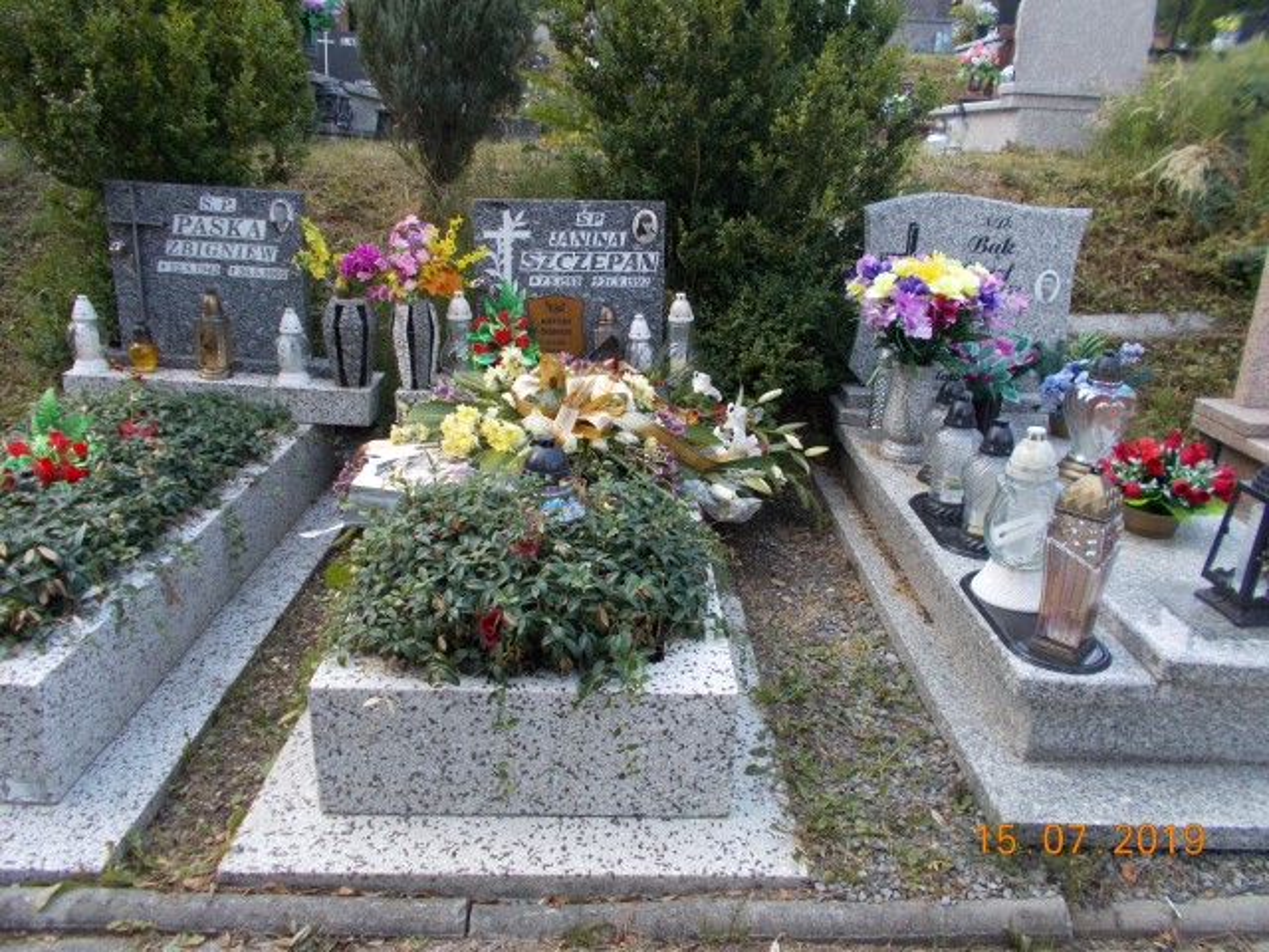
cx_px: 634
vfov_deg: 53.1
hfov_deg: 67.3
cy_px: 476
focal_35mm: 26
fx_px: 953
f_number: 3.2
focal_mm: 4.6
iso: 80
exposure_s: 1/160
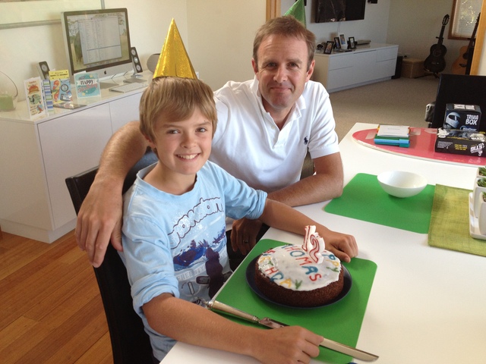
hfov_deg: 52.6
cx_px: 243
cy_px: 182
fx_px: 491
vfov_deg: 40.7
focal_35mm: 35
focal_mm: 4.28
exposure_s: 1/120
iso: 64
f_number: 2.4
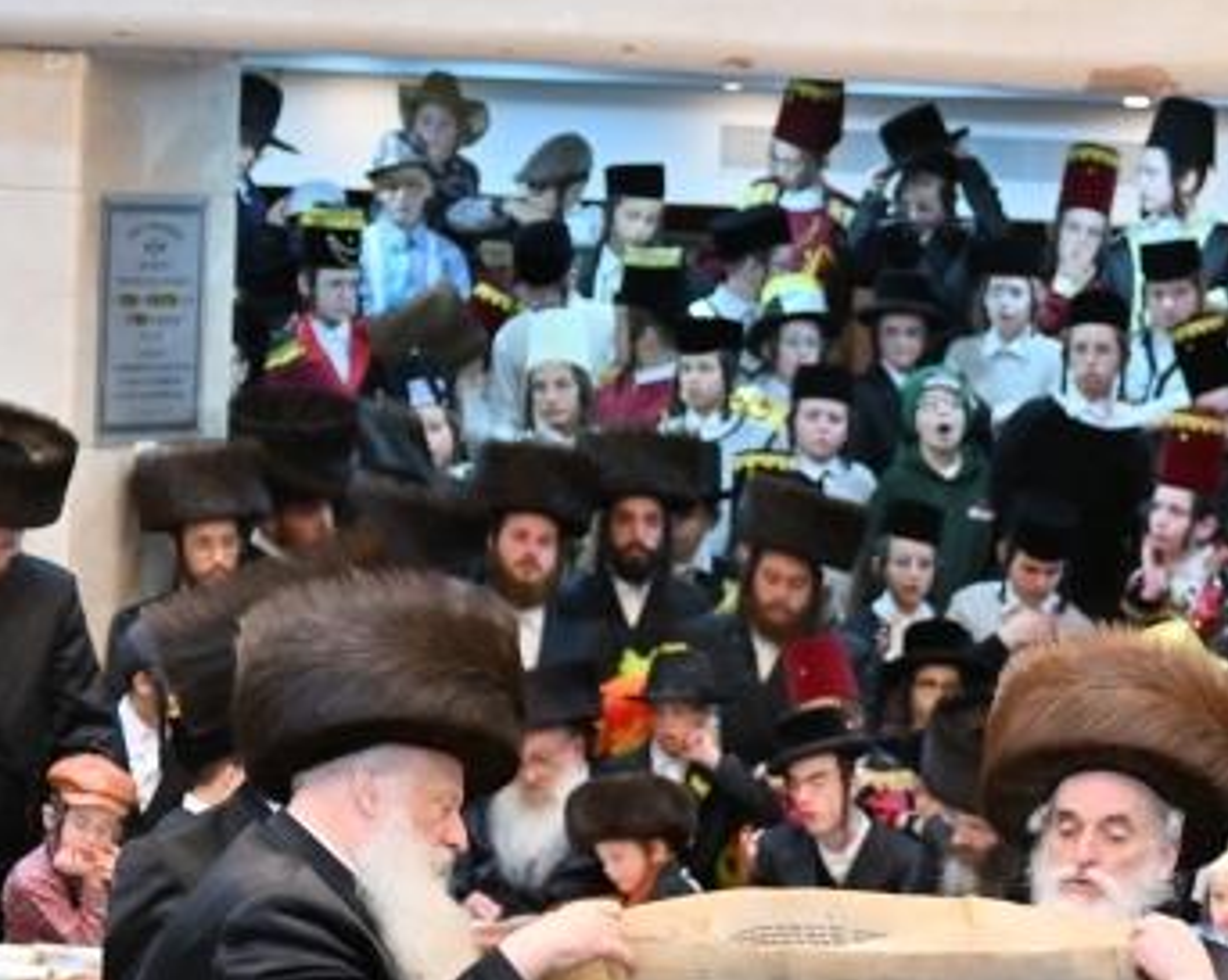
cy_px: 806
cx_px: 1059
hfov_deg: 9.8
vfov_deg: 7.8
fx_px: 7154
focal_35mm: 197
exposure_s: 1/400
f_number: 2.8
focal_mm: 70
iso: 640
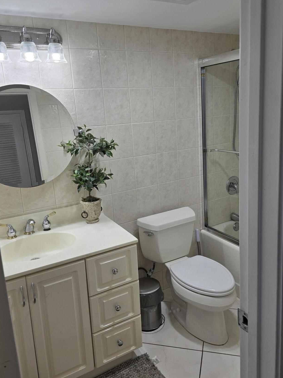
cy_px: 167
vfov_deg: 63.3
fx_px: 305
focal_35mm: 28
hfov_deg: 49.7
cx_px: 148
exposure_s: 1/120
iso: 32
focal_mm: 6.3
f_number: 1.7
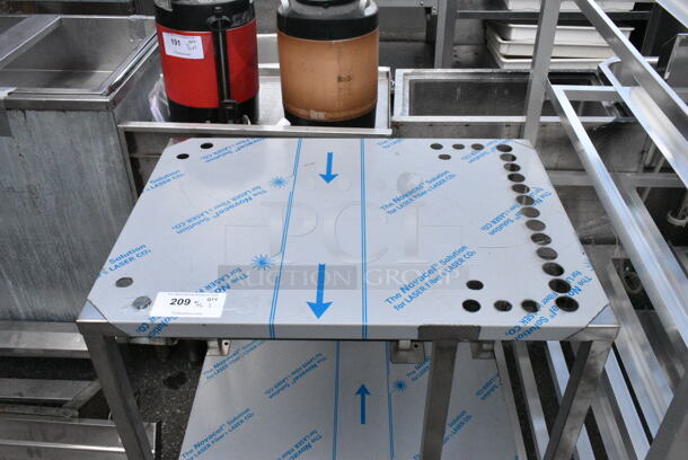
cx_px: 344
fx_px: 631
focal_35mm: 33
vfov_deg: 40.1
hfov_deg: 57.2
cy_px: 230
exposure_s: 1/1000
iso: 6400
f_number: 16
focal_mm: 22
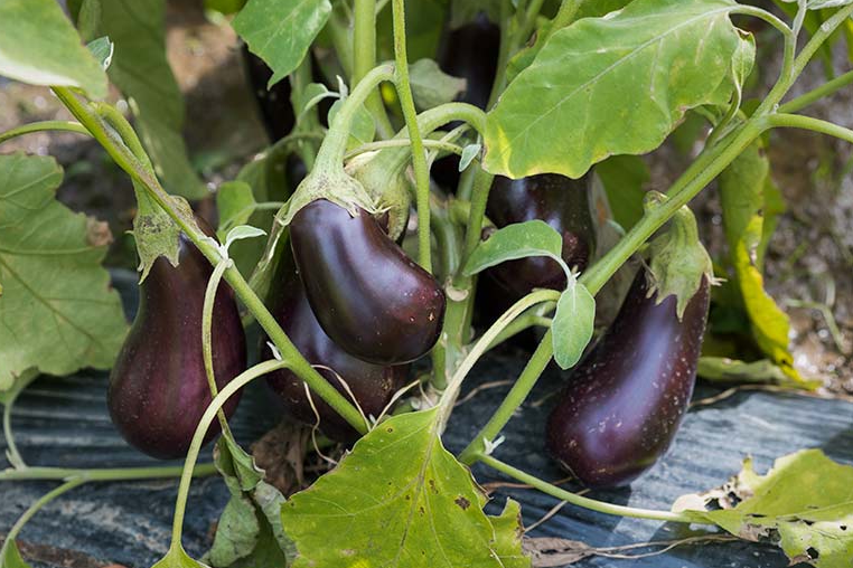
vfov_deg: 23.0
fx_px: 1398
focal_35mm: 59
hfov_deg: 33.9
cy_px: 283
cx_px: 421
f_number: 5
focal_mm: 58
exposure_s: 1/320
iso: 640
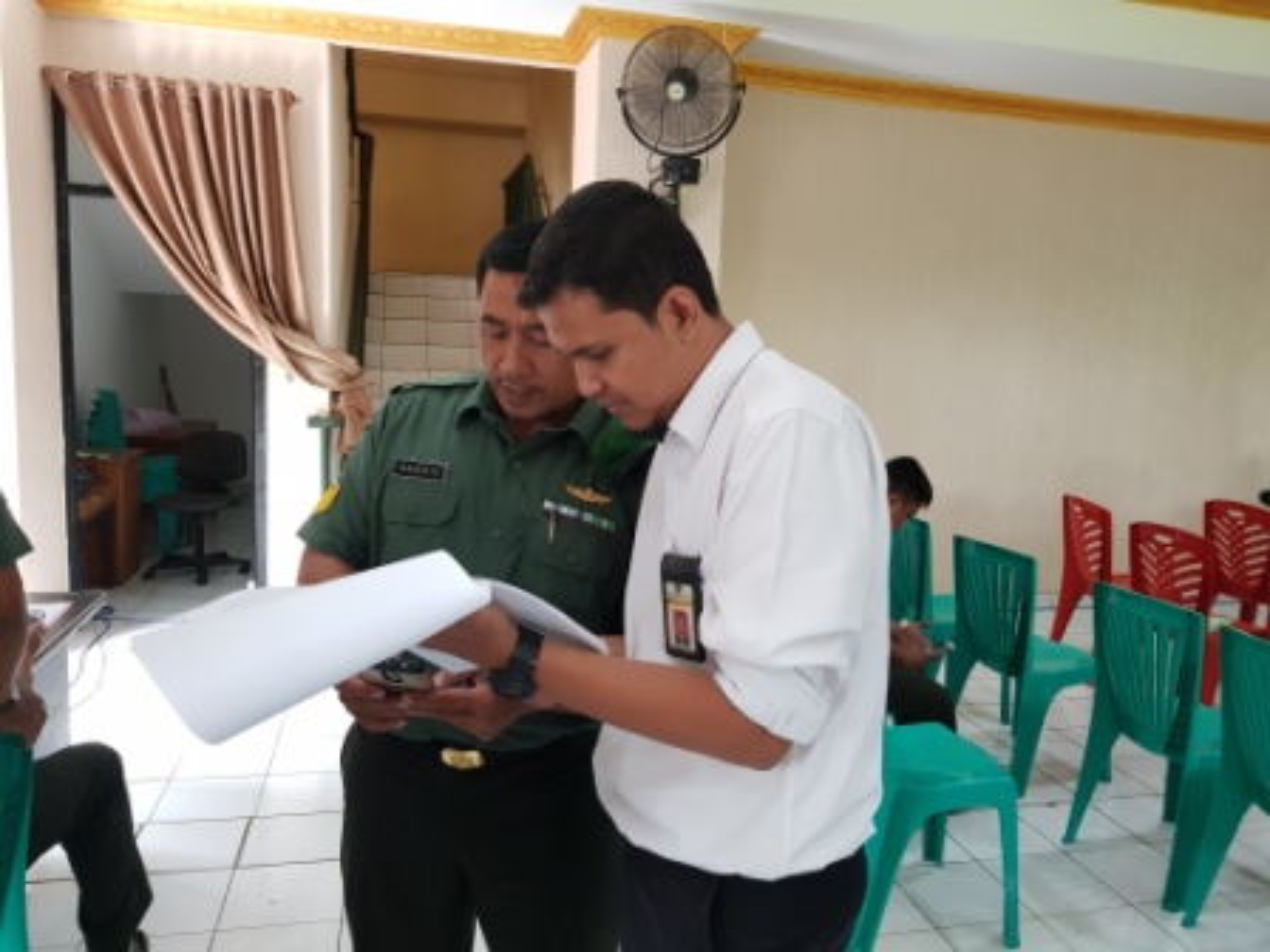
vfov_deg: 53.1
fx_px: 954
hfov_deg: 67.3
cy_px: 476
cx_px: 635
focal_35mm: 26
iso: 320
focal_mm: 4.2
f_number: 1.7
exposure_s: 1/50
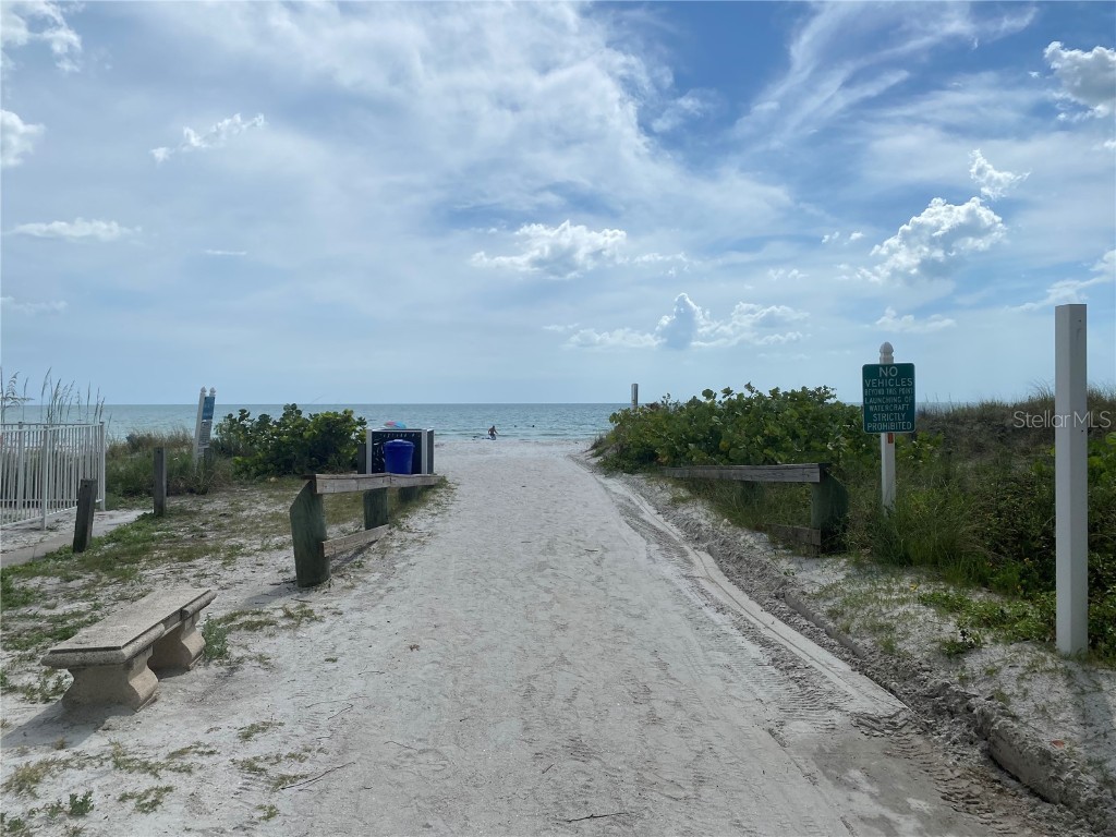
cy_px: 418
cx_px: 558
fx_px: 838
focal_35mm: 26
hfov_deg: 67.3
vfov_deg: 53.1
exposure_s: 1/8197
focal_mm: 4.25
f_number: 1.8
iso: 32
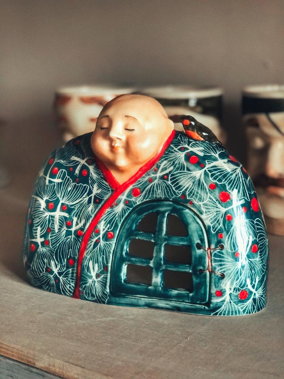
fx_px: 624
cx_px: 142
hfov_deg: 25.7
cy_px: 190
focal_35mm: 57
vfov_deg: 33.8
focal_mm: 6.6
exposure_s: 1/30
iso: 320
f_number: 2.8
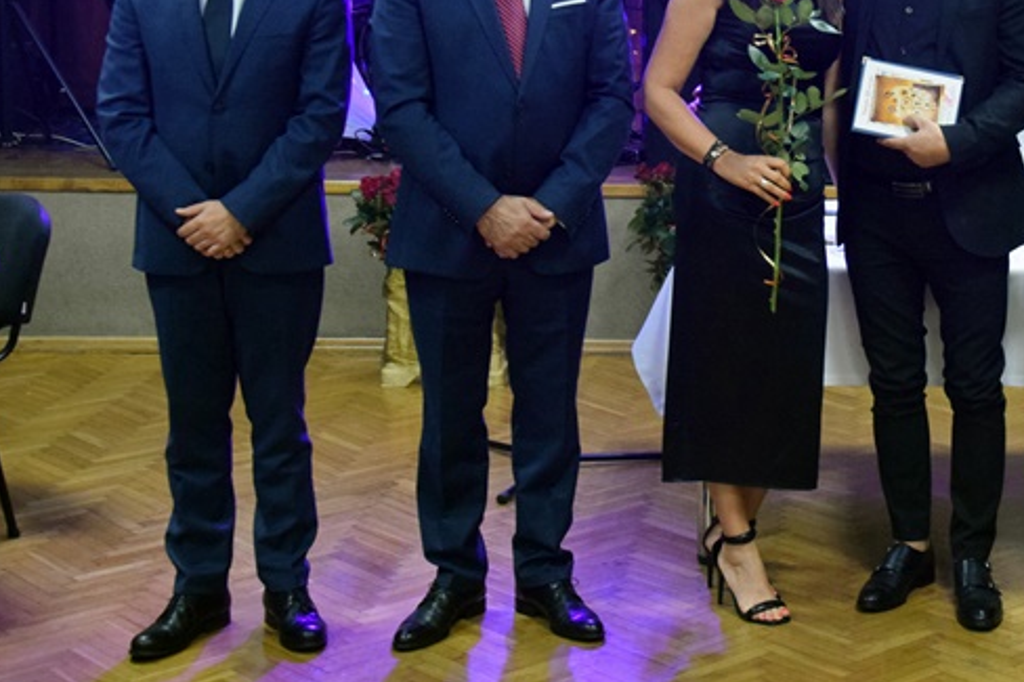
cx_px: 934
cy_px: 134
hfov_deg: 27.0
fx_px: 2047
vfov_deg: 18.7
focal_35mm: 72
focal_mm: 26
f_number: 4
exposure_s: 1/100
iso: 4000
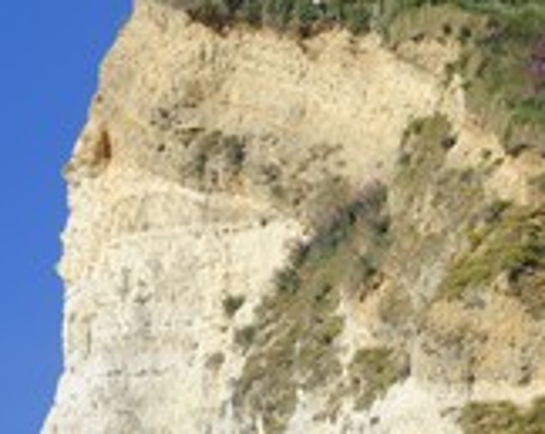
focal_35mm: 463
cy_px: 135
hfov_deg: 4.2
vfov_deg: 3.3
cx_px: 575
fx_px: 7455
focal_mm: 190
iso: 200
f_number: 8
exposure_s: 1/400
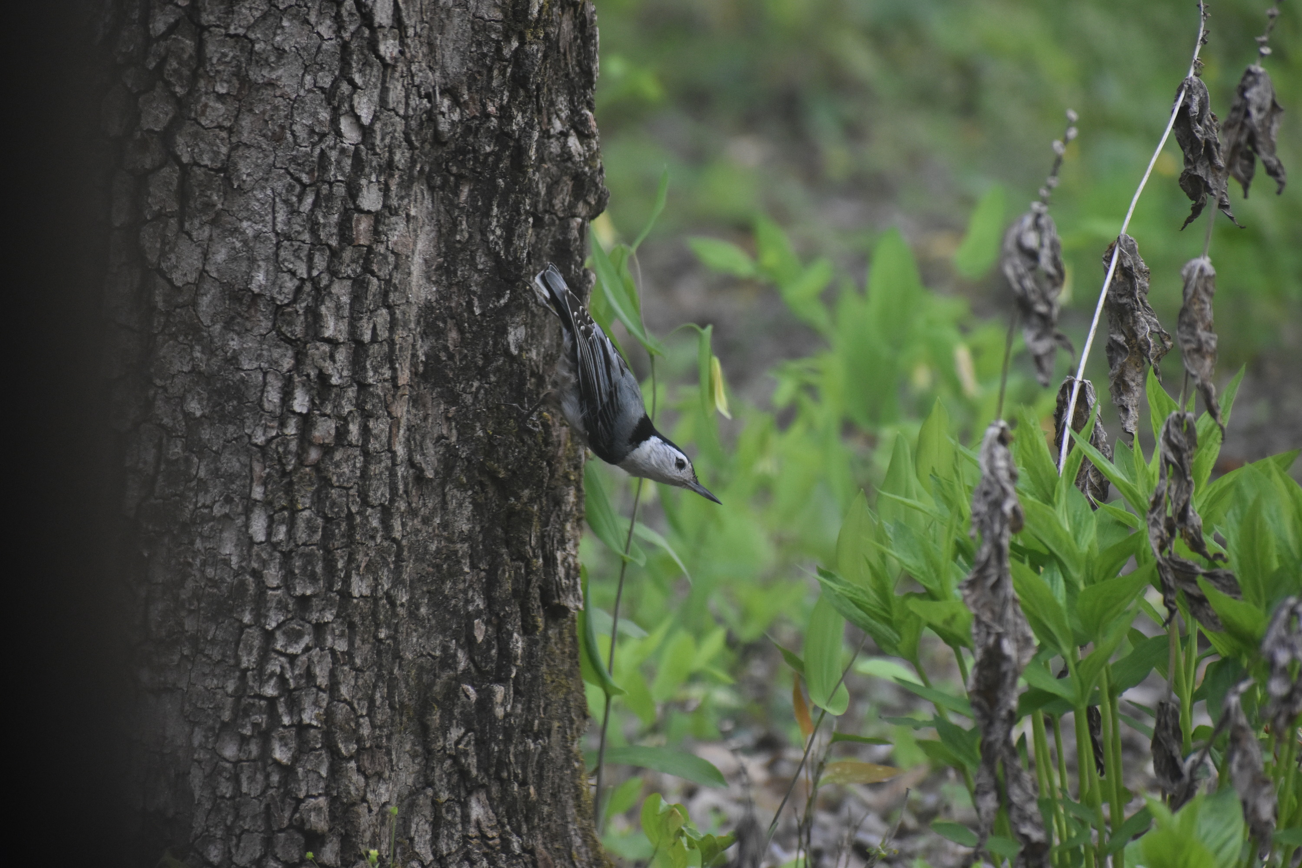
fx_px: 13019
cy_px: 434
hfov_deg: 5.7
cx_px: 651
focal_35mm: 360
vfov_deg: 3.8
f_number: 6
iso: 1600
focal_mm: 240
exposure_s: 1/500
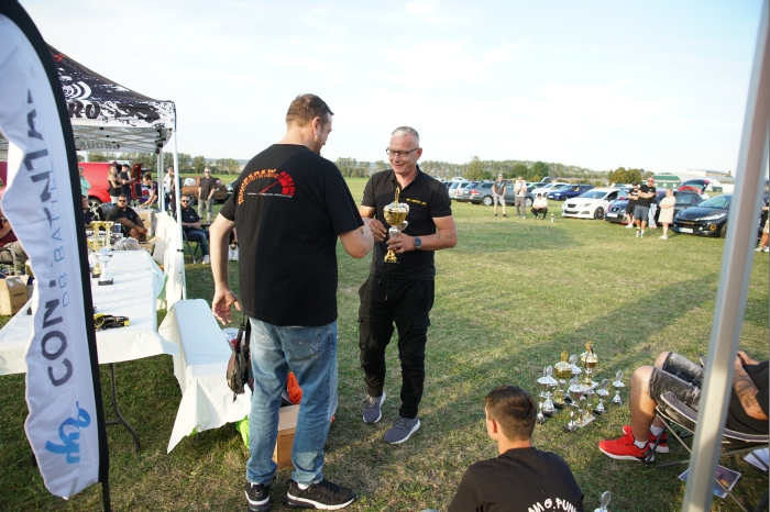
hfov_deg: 73.8
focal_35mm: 24
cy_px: 256
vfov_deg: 53.1
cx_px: 385
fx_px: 513
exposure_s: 1/200
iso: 200
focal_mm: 24
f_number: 4
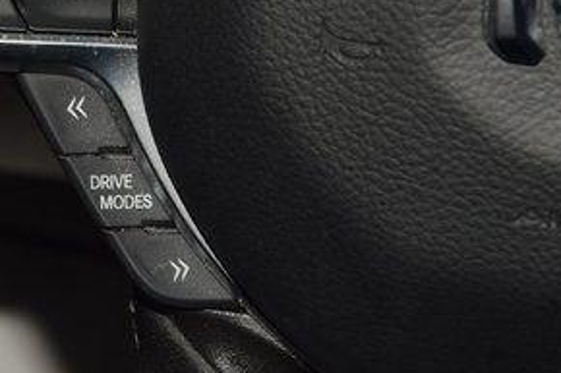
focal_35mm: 232
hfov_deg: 8.8
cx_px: 31
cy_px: 1
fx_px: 3613
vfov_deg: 5.9
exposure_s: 1/125
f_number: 8
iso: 100
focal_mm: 70
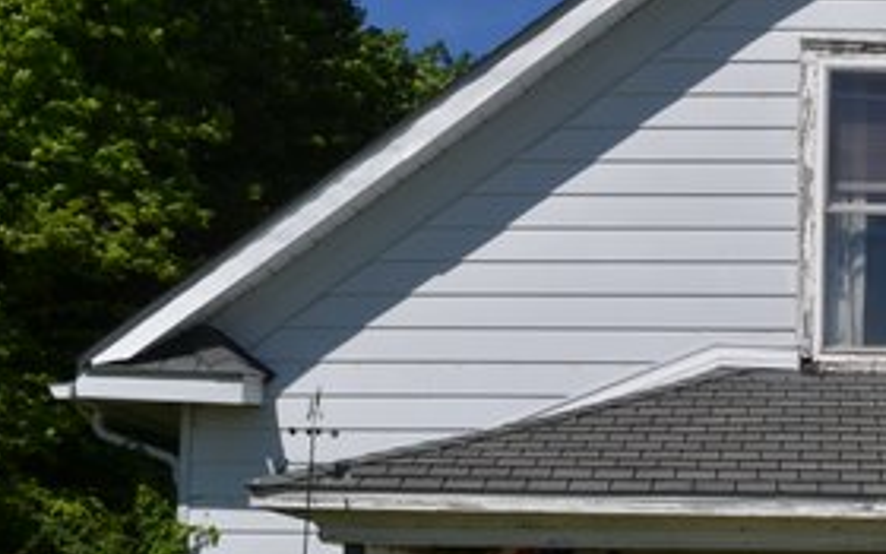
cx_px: 875
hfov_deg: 21.6
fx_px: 2246
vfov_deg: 13.9
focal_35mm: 93
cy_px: 492
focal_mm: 24
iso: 100
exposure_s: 1/400
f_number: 10
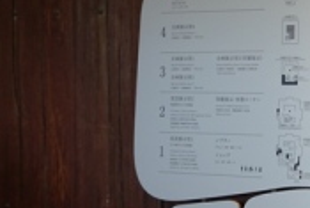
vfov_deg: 13.2
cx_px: 386
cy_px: 56
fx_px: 896
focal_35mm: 104
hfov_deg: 18.5
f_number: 4
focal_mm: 5.98
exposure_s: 1/40
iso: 160
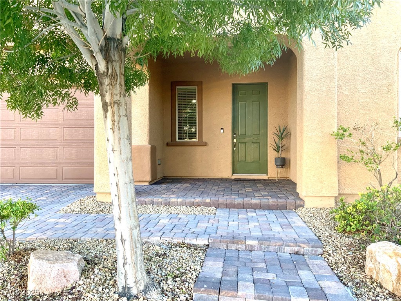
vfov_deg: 48.2
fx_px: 336
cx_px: 200
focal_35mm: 29
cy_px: 150
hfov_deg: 61.7
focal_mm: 3
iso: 32
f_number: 1.8
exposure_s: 1/122
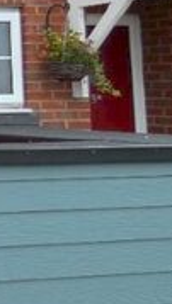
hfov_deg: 9.5
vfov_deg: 24.4
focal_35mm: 85
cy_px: 45
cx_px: -405
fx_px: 688
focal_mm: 3.6
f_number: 2.8
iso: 80
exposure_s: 1/400
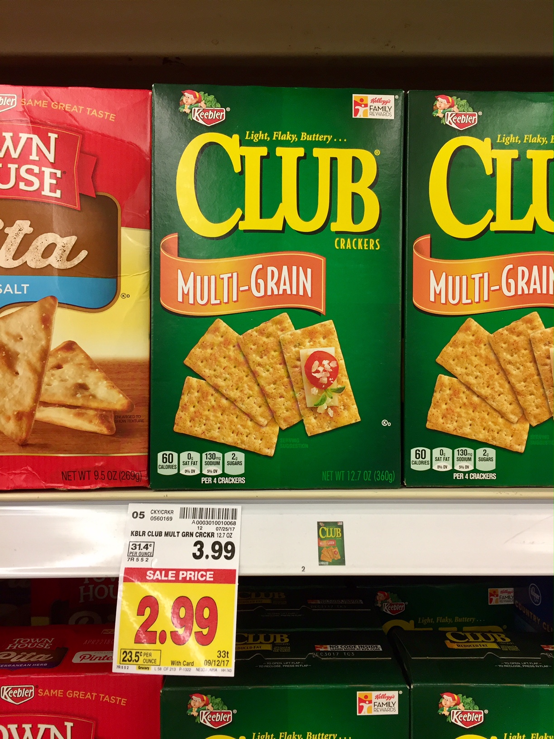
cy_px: 370
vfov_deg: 61.7
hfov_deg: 48.2
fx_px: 619
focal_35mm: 29
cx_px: 277
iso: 64
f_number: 2.2
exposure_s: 1/30
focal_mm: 4.15
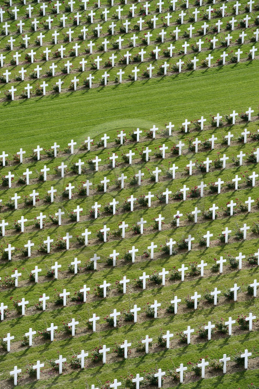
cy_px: 194
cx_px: 130
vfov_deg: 10.3
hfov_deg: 6.9
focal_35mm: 200
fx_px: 2161
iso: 200
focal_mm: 200
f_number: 9
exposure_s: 1/200
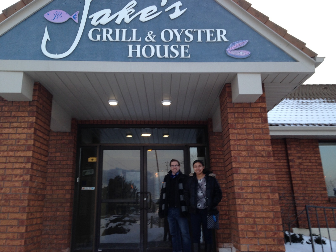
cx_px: 168
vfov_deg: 42.9
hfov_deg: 55.4
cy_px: 126
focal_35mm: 33
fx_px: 320
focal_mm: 4.12
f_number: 2.4
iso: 50
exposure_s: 1/128
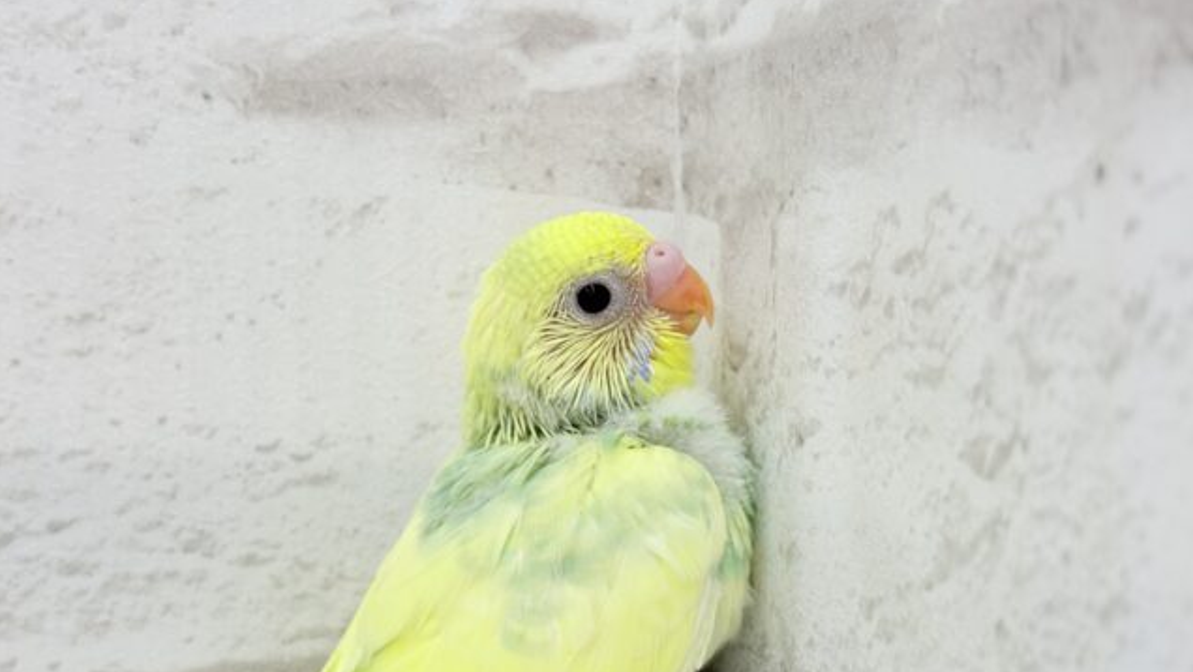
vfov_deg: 21.0
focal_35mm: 57
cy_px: 439
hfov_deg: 36.6
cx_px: 595
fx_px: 1803
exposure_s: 1/100
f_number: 1.6
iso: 64
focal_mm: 5.96
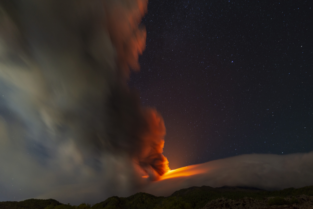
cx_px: 156
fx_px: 209
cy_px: 104
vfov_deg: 53.2
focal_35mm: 24
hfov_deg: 73.7
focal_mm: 24
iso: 400
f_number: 2.8
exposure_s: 15
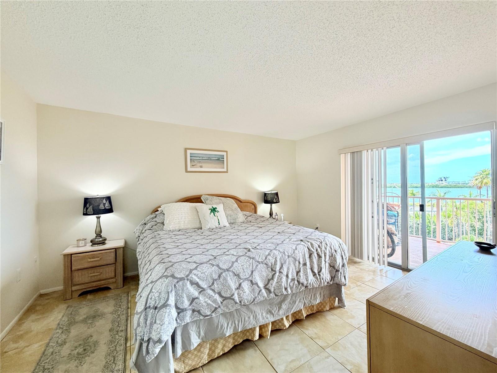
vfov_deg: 85.7
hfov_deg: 102.1
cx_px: 248
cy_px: 186
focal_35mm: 14
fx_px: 201
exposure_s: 1/120
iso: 125
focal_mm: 2.22
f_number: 2.2
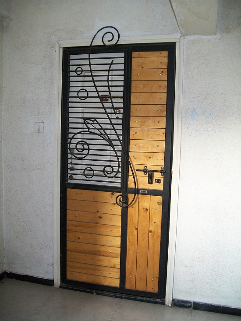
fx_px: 316
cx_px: 120
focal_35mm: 34
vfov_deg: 53.9
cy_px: 160
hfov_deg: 41.8
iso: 160
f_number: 2.7
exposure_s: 1/60
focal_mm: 6.1
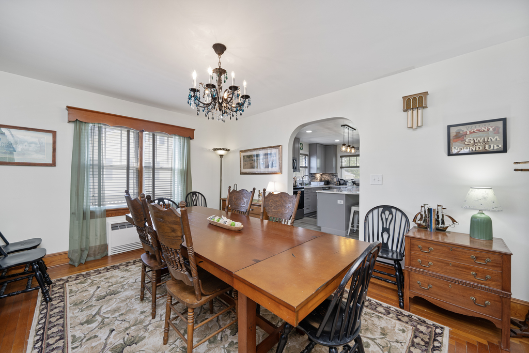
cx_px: 264
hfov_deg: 108.3
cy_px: 176
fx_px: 191
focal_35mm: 13
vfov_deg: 85.4
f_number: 8
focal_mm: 13
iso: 320
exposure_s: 1/15
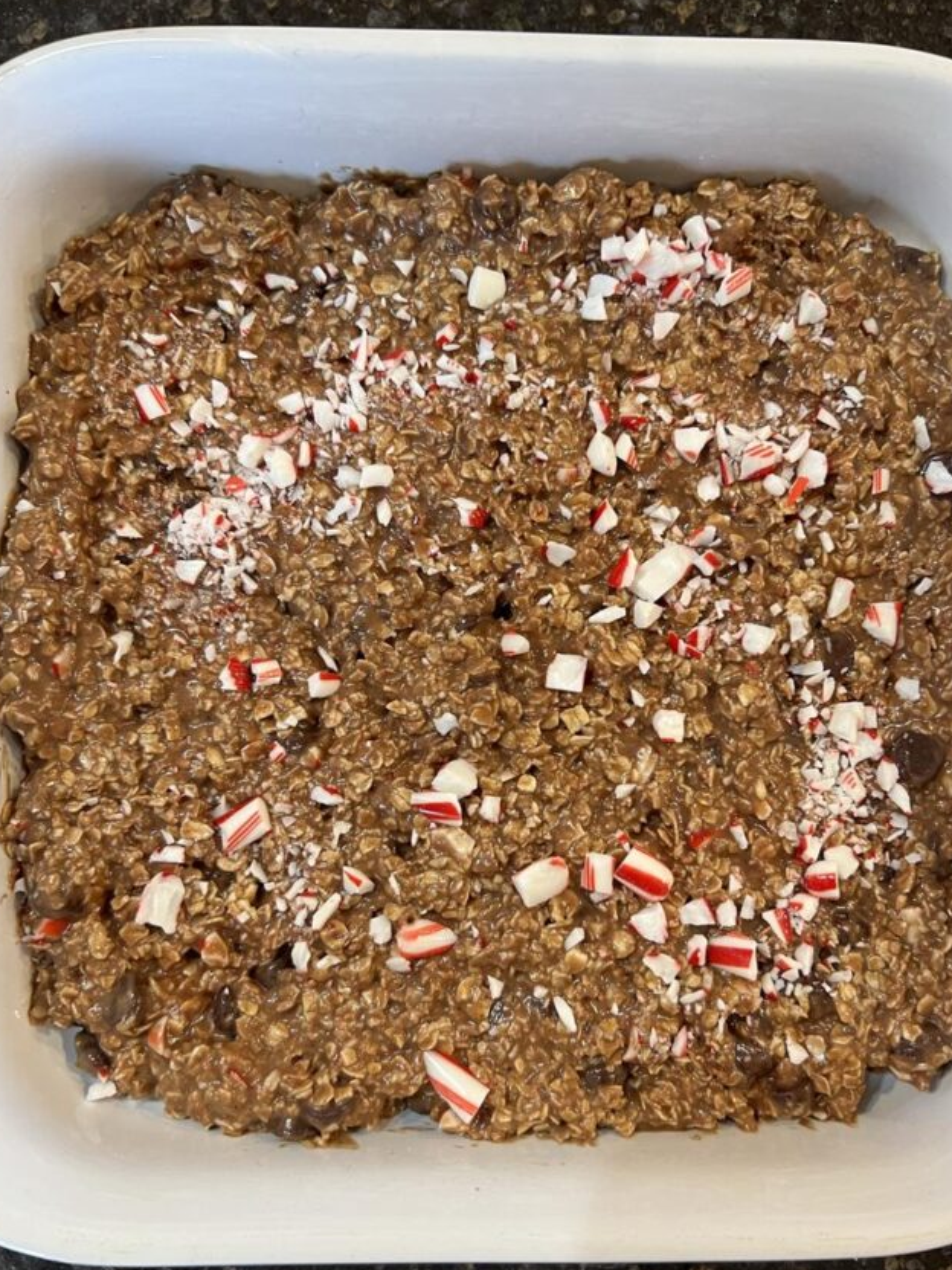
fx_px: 1100
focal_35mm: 30
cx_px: 528
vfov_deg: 59.9
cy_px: 676
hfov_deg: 46.7
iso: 160
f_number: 1.5
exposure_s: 1/60
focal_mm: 5.7
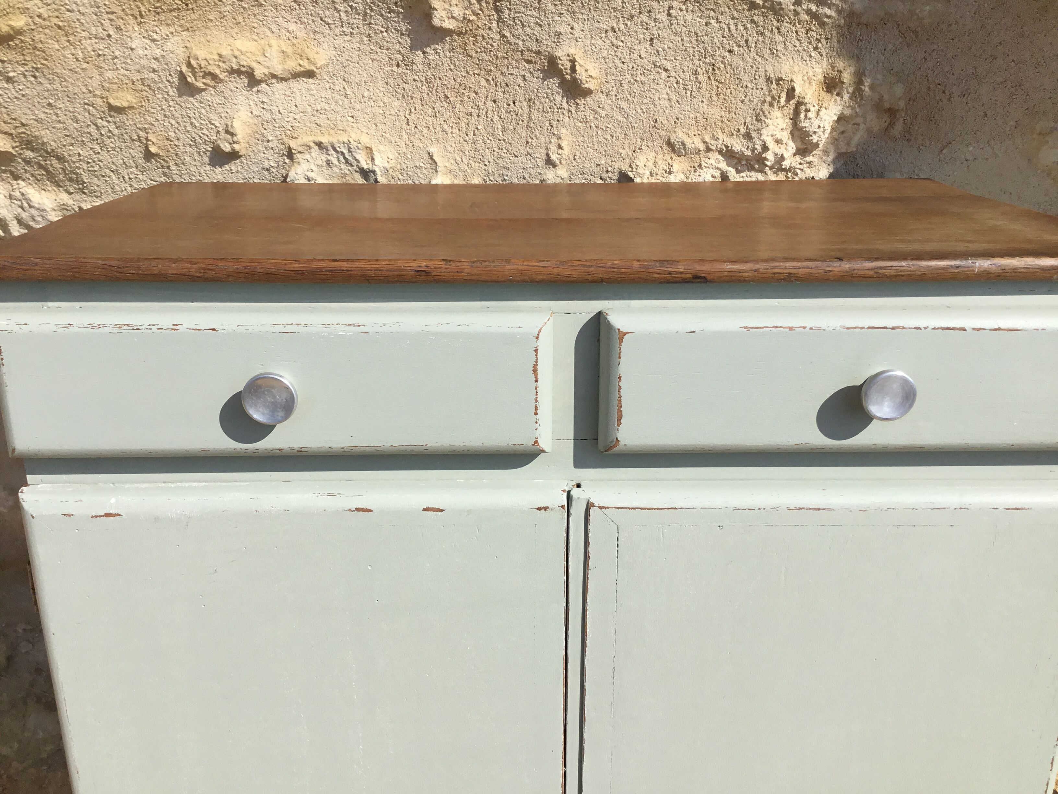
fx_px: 947
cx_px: 529
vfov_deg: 45.4
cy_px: 397
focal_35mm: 31
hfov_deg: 58.4
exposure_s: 1/2717
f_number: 2.4
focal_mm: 3.3
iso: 25
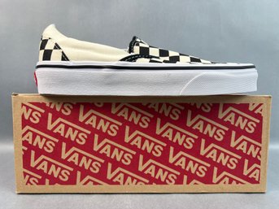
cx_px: 140
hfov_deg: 67.3
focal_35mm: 26
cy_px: 104
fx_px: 209
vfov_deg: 53.0
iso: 50
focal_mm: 5.7
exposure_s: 1/120
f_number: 1.5
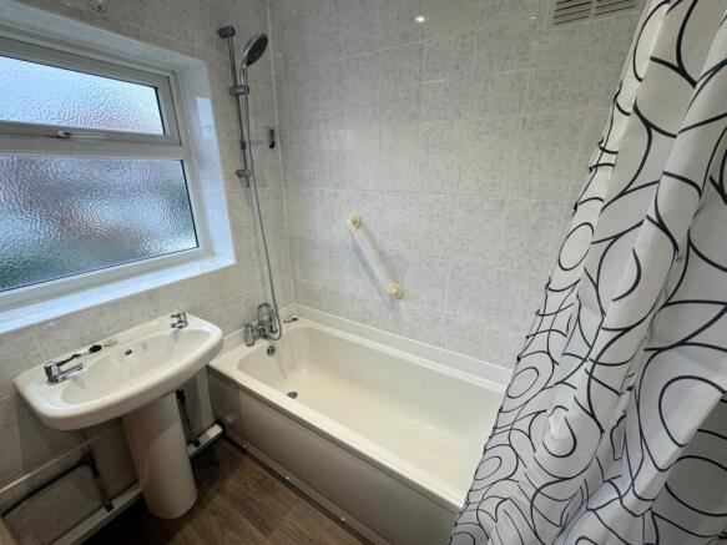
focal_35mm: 14
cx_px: 364
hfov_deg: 102.1
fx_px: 294
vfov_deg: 85.7
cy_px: 272
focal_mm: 2.22
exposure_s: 1/100
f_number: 2.2
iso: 80
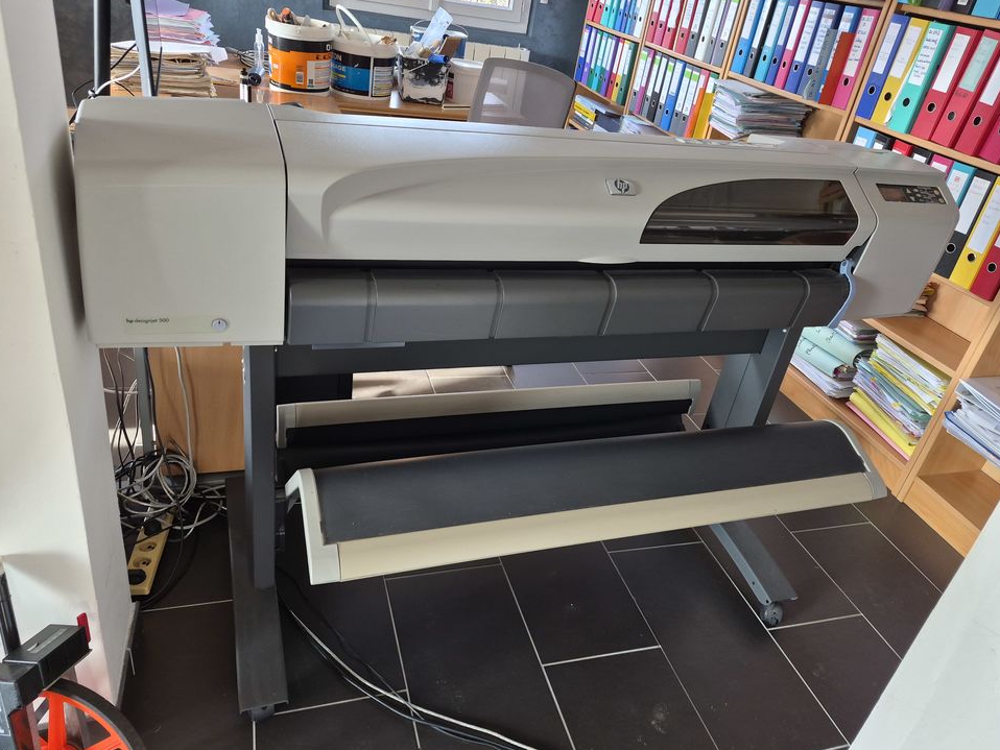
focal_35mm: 24
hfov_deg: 71.6
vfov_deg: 56.8
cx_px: 516
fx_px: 693
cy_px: 368
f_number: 1.8
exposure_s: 1/180
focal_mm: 5.4
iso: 200
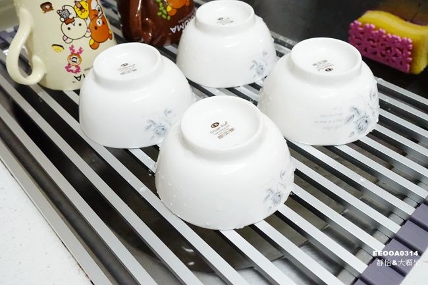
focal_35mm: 32
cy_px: 142
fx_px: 380
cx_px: 214
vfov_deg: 41.1
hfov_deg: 58.7
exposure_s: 1/80
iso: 4000
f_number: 4
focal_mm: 11.81
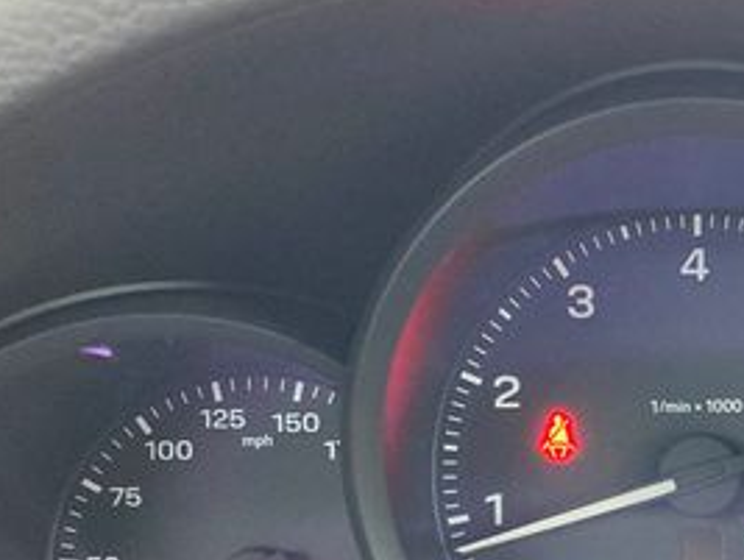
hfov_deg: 27.6
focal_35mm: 67
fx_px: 1442
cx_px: 699
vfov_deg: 21.6
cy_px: 474
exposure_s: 1/41
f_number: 1.8
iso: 320
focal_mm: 3.99
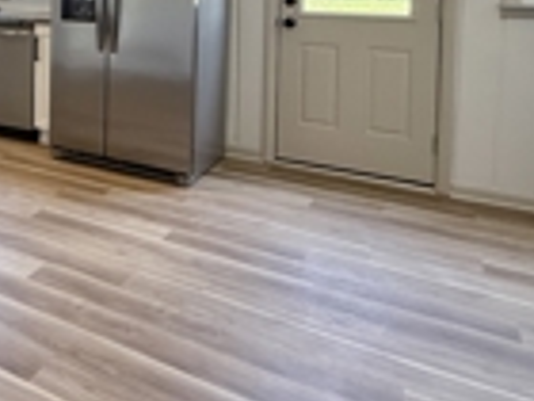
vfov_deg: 32.9
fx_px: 617
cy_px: -4
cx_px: -61
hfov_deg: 38.3
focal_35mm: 40
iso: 200
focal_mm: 2.22
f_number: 2.2
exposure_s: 1/120
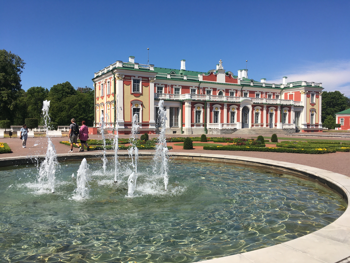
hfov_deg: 61.7
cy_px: 132
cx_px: 175
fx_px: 293
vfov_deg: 48.2
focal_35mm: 29
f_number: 2.2
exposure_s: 1/2404
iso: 25
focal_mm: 4.15
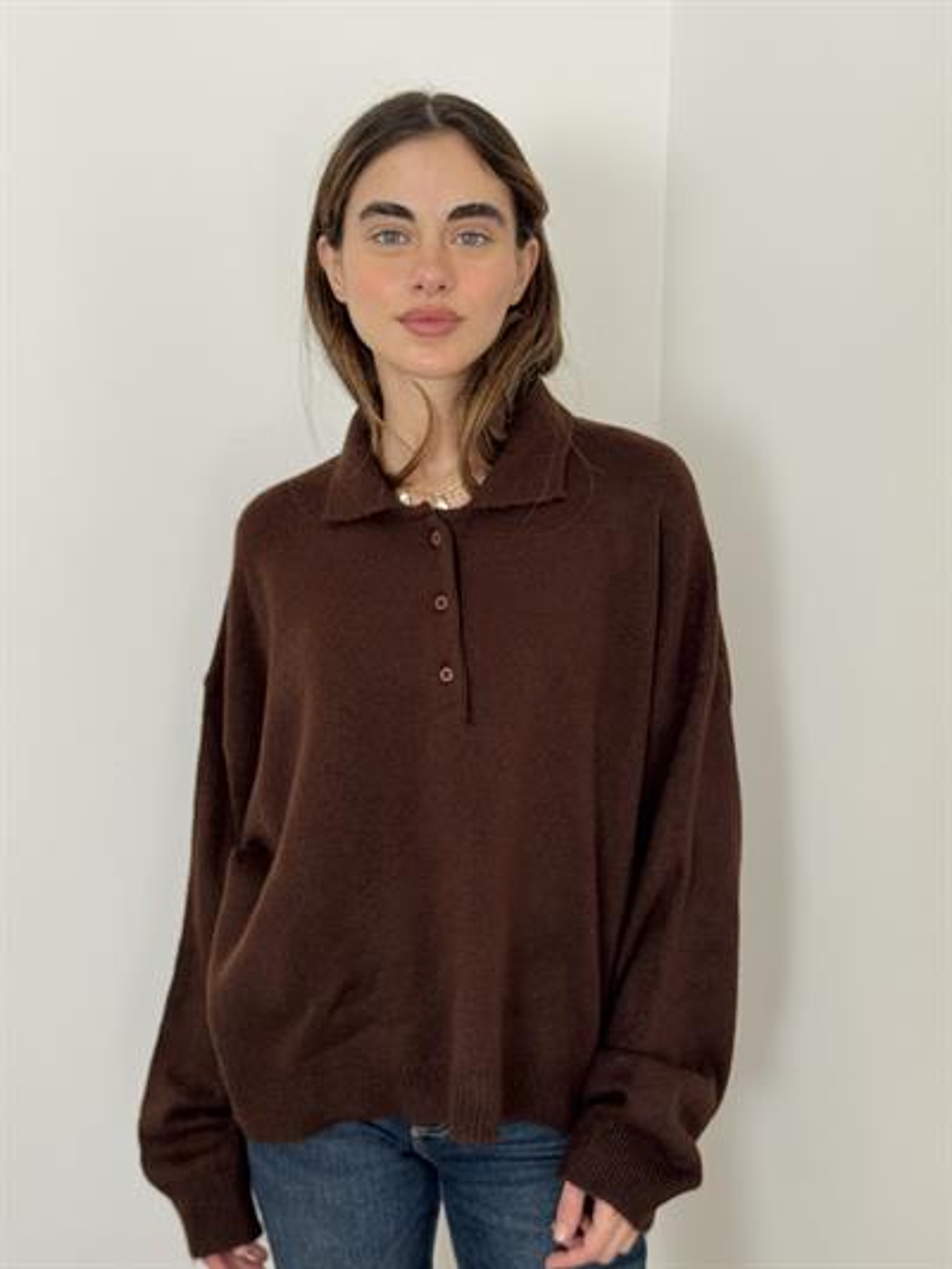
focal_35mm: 48
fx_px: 1759
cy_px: 634
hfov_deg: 30.3
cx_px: 476
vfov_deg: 39.6
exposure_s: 1/105
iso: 100
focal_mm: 6.76
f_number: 1.78
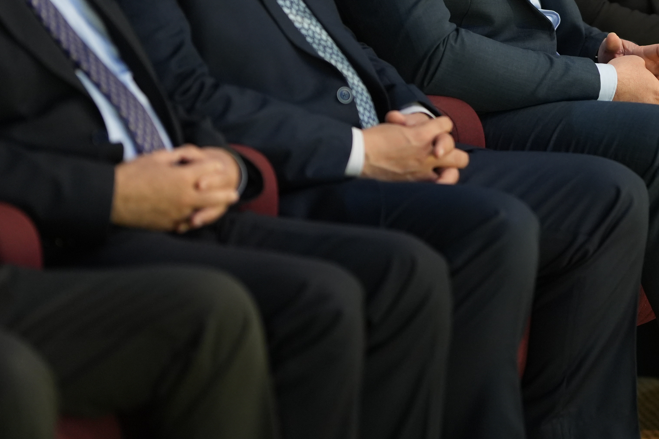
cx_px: 545
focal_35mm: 242
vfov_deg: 5.7
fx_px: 4429
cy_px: -53
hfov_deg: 8.5
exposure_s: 1/640
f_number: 1.4
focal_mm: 105
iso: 1250
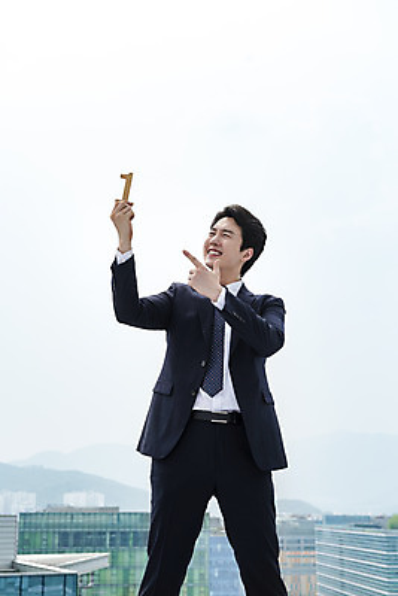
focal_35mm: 50
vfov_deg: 39.6
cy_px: 298
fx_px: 828
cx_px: 199
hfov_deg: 27.0
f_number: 5.6
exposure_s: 1/2000
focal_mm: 50
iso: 400
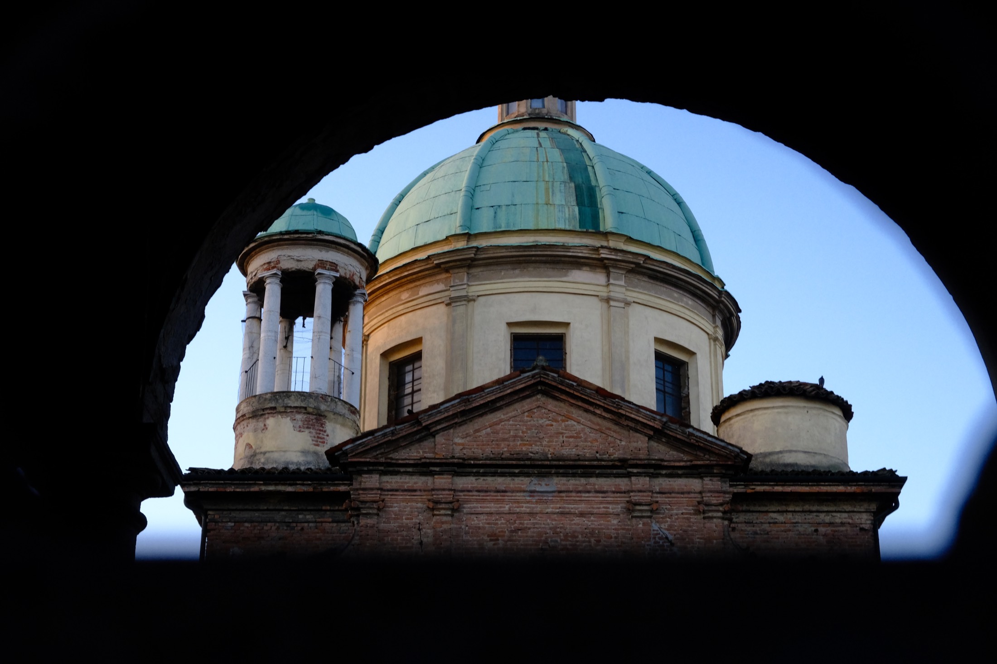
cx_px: 498
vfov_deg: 23.0
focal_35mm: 59
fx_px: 1634
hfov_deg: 33.9
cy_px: 332
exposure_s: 1/125
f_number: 9
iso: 1250
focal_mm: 39
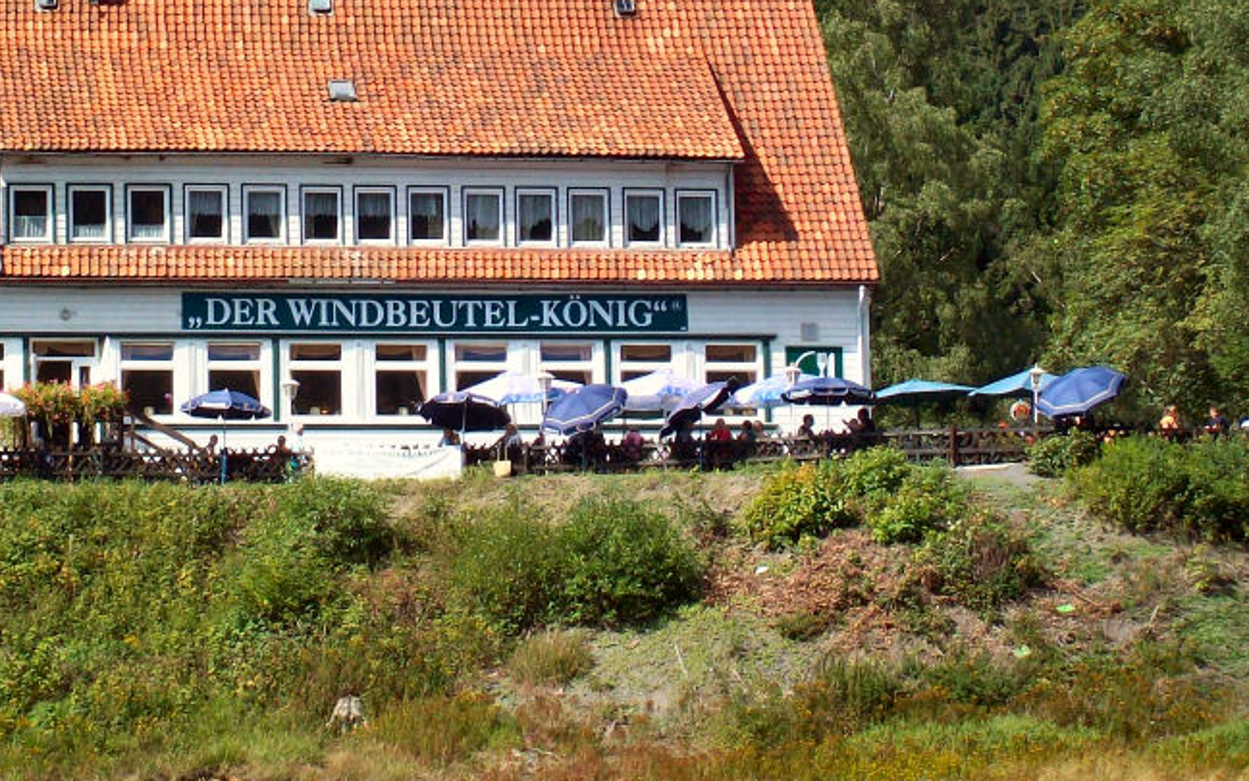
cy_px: 116
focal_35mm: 181
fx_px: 6161
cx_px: 318
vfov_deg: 7.2
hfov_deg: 11.5
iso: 80
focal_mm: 18
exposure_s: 1/428
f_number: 4.8
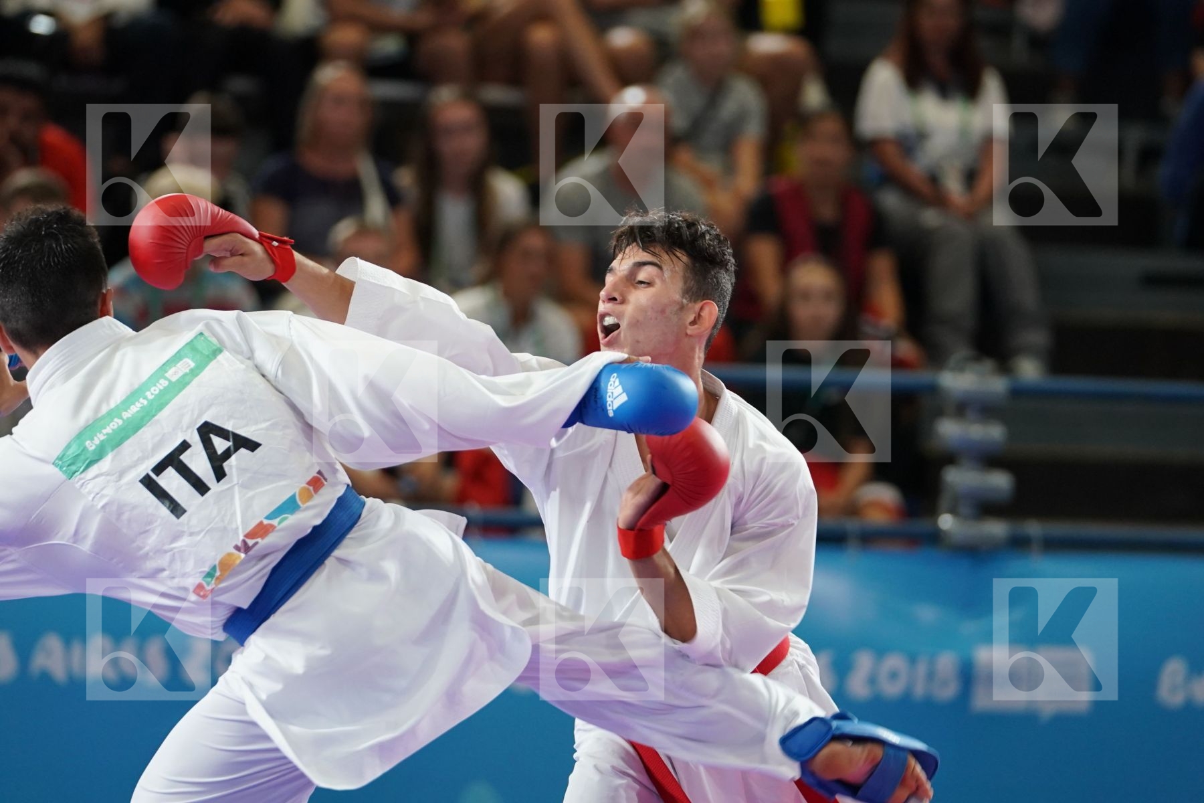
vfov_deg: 5.2
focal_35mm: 264
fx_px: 8829
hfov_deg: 7.8
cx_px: 602
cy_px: 402
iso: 1600
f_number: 2.8
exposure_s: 1/1000
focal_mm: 176
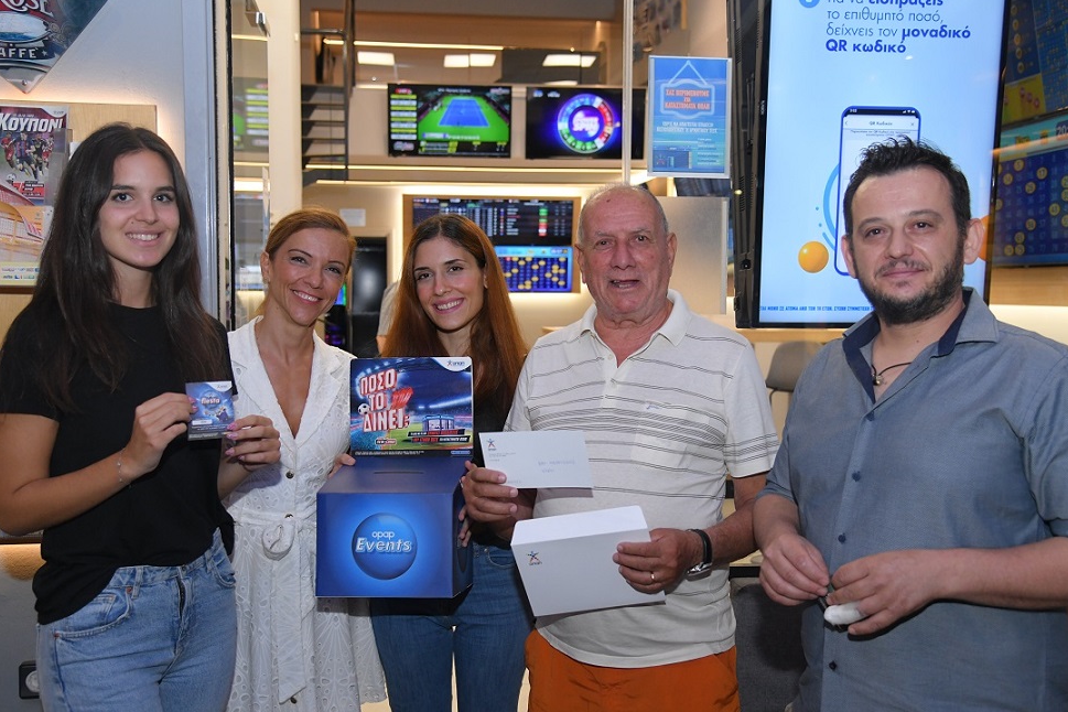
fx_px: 1157
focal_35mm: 39
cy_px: 368
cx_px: 538
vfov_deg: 34.2
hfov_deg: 49.6
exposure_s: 1/200
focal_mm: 35
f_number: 4.5
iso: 2000
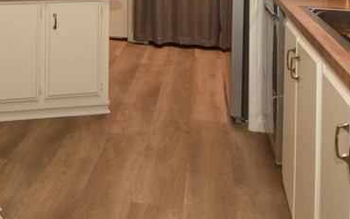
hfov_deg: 38.0
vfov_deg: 21.8
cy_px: -96
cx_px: 68
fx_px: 486
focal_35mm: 51
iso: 125
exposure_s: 1/10
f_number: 7.1
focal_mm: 12
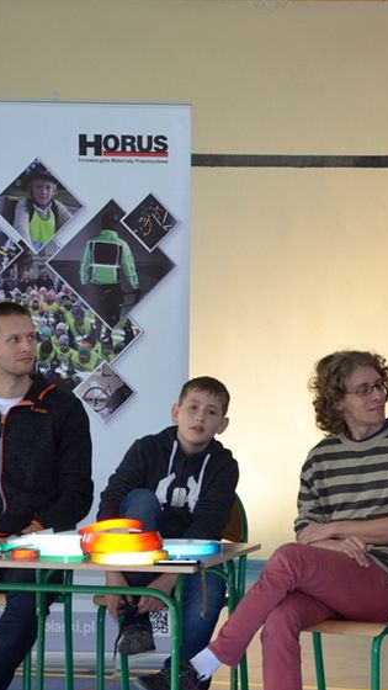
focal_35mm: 157
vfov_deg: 13.7
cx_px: 308
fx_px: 2872
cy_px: 346
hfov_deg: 7.7
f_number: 5.3
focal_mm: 66
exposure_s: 1/60
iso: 720
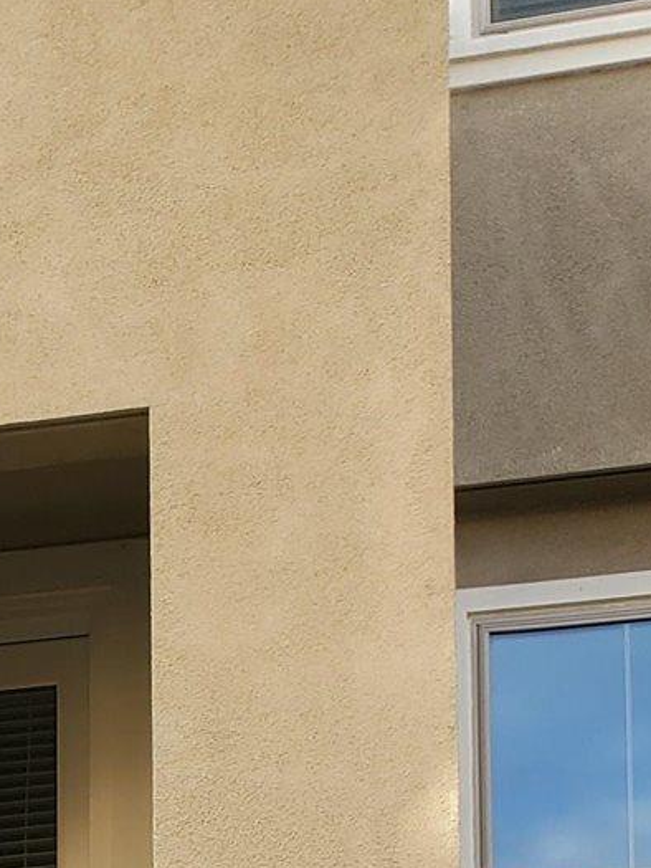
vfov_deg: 14.7
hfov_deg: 12.2
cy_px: 1650
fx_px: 2857
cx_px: -397
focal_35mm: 114
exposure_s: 1/185
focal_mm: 4.3
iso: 50
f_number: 2.4
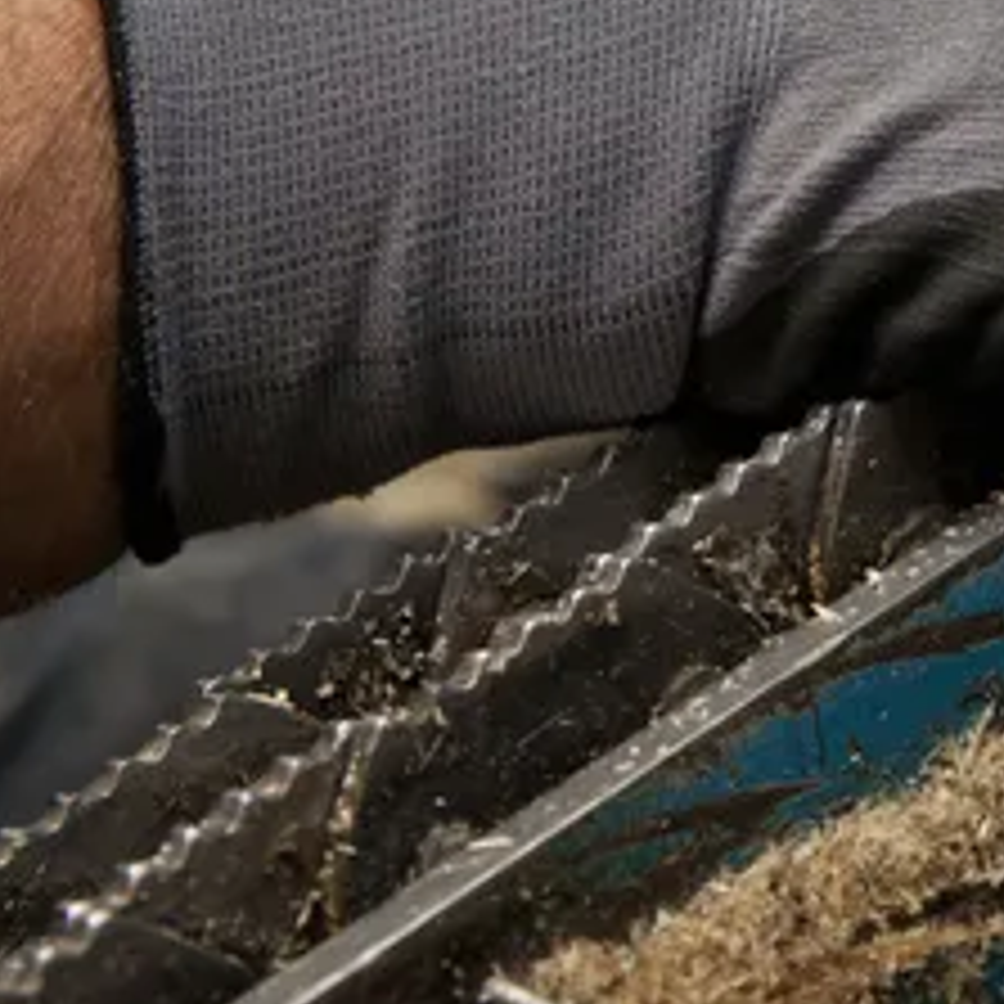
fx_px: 5611
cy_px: 205
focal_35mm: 171
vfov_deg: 10.2
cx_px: 1090
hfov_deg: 10.1
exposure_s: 1/80
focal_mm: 70
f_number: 5.6
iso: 800
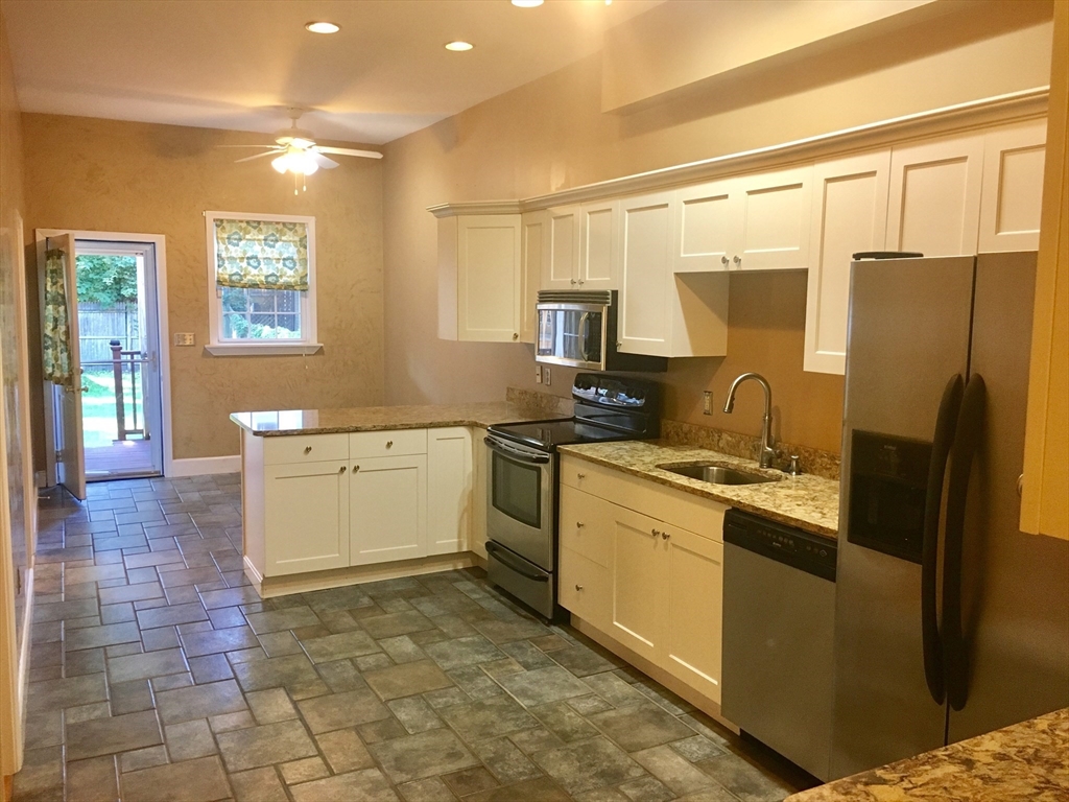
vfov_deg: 48.2
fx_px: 896
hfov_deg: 61.7
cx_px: 534
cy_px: 401
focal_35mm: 29
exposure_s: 1/30
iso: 100
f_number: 2.2
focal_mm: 4.15
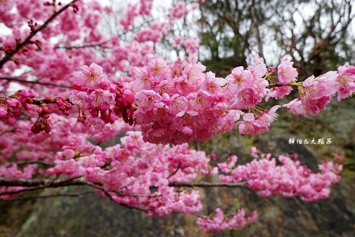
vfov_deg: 51.3
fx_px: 246
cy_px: 118
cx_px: 178
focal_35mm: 25
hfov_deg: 71.5
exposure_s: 1/200
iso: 125
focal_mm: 9.36
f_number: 3.2
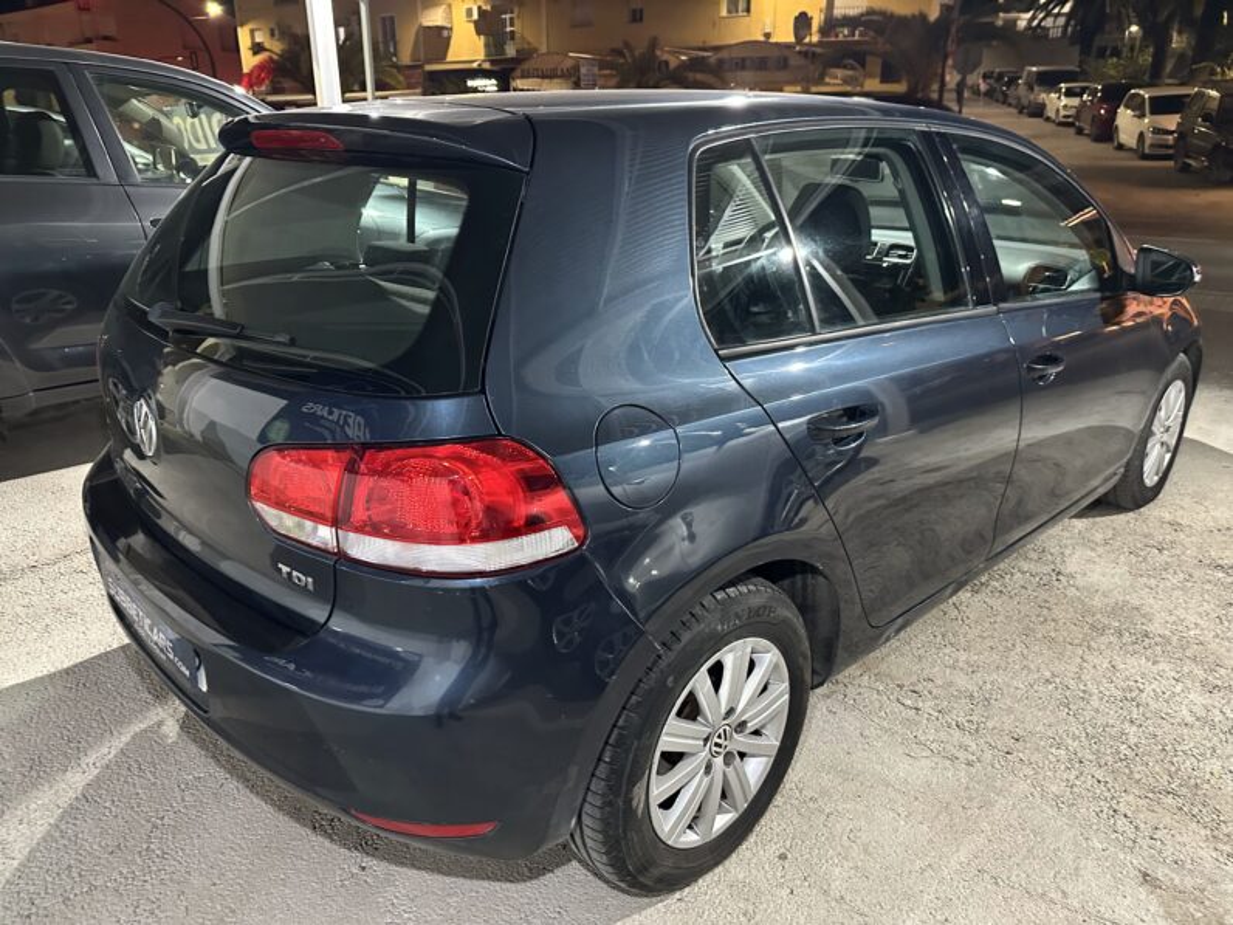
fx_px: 855
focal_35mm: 24
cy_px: 462
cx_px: 616
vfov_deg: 56.8
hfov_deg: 71.6
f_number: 1.78
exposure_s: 1/33
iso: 800
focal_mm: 6.86
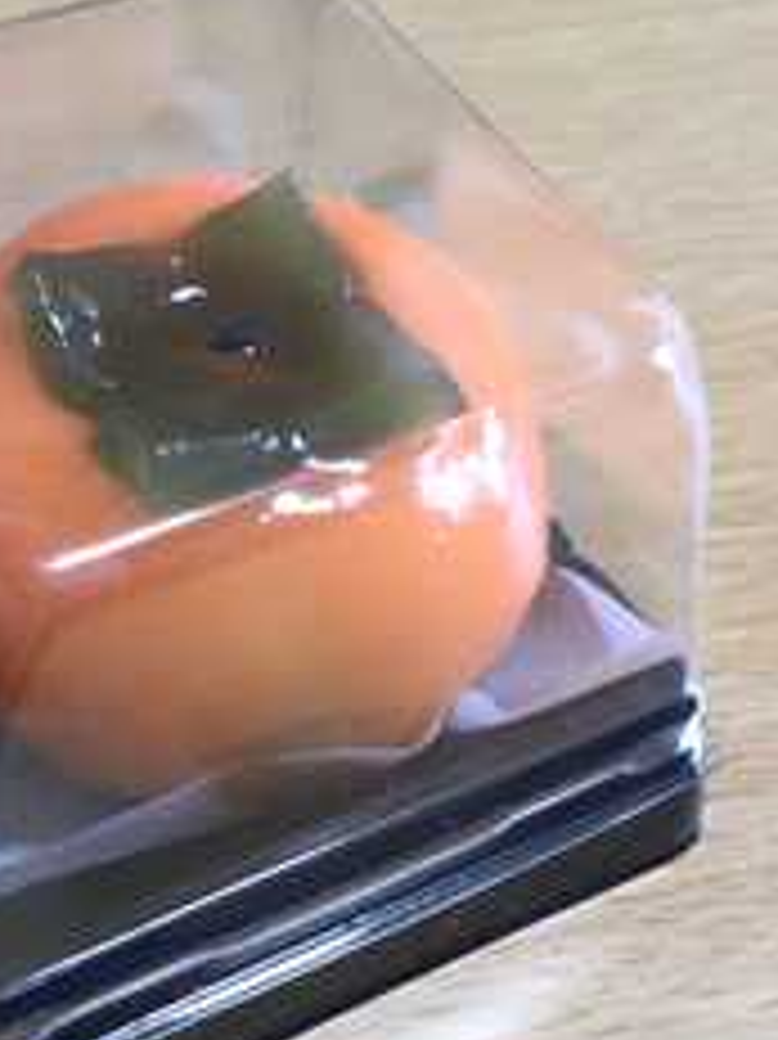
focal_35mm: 59
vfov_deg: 32.7
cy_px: 437
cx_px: 193
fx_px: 1770
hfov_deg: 24.5
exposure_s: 1/30
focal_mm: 3.3
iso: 50
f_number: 2.4
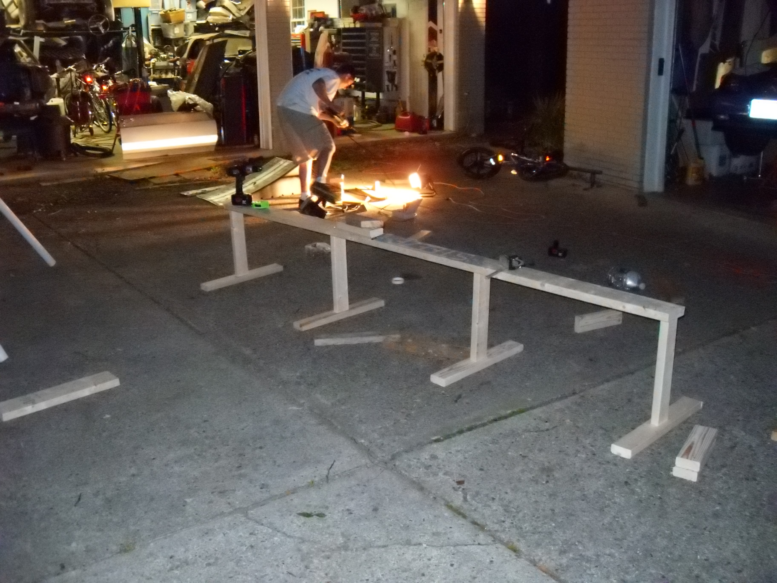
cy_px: 292
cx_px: 388
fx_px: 786
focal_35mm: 35
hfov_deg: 52.6
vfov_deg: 40.7
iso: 1600
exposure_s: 1/45
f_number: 2.8
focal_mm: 6.3
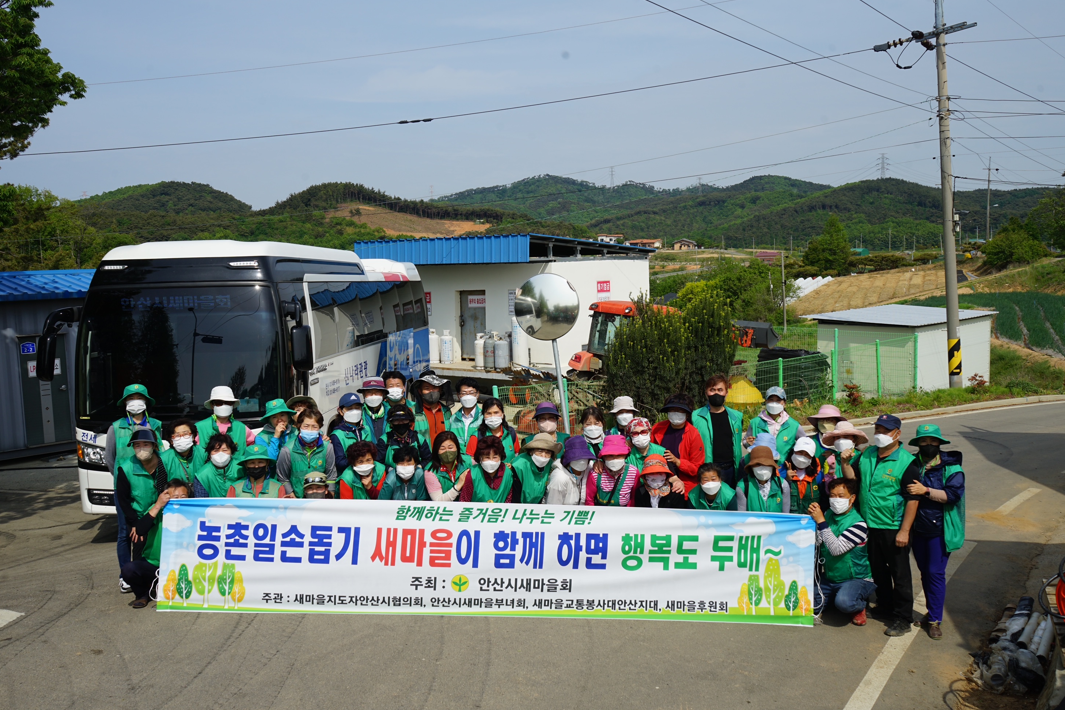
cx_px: 532
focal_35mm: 35
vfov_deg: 37.9
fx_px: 1035
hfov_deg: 54.4
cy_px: 355
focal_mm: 34
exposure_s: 1/200
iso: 100
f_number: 11
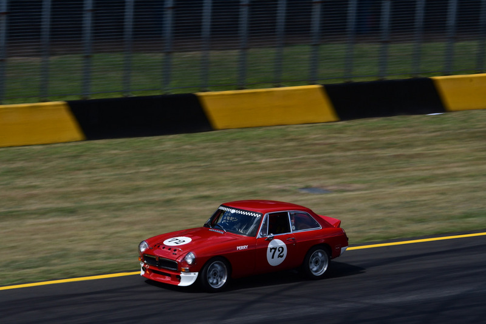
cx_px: 243
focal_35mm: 195
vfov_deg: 7.0
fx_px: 2633
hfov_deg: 10.5
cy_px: 162
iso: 500
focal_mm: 130
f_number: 20
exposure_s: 1/250
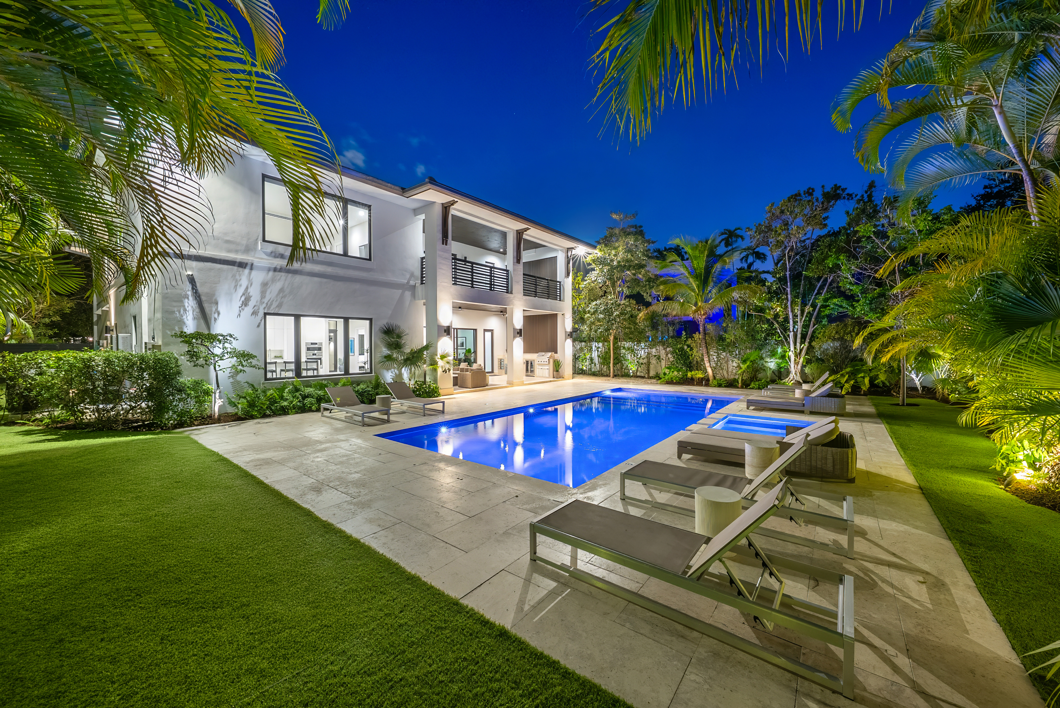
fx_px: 383
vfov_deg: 85.5
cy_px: 354
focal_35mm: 13
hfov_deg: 108.3
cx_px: 530
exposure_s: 3.2
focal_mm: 13
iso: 320
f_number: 8
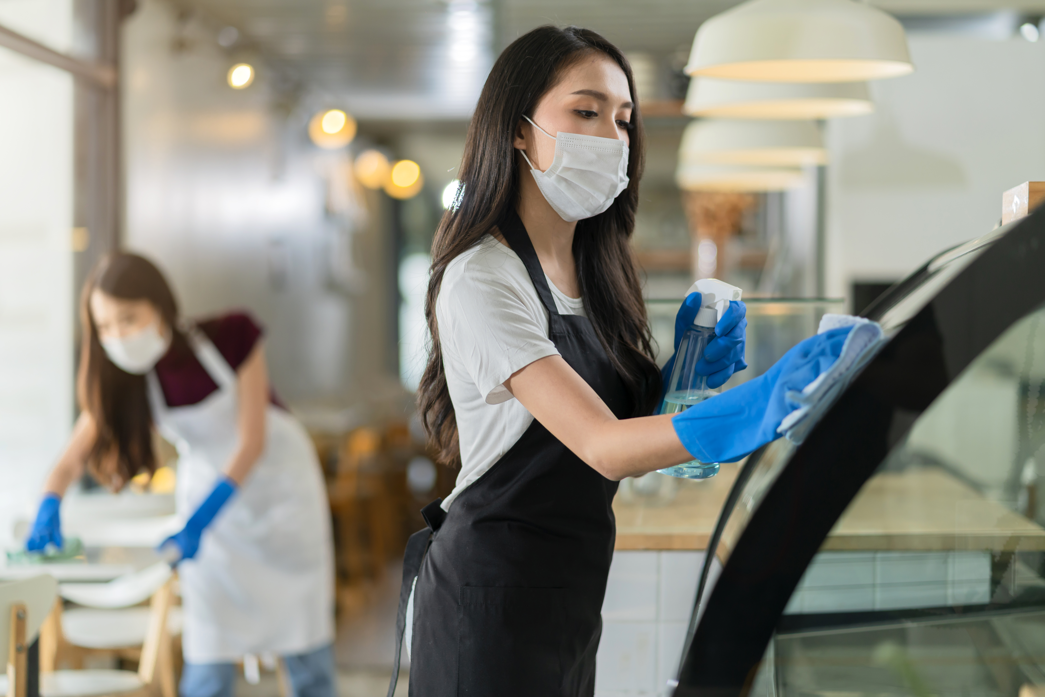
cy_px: 348
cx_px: 522
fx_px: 2468
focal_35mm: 85
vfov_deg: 16.1
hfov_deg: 23.9
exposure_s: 1/400
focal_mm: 85
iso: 250
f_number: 1.8
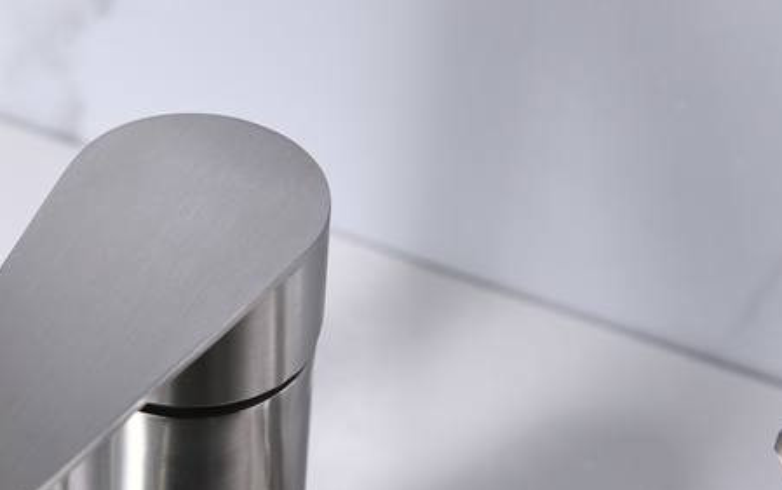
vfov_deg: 10.3
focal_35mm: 127
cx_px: 221
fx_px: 2708
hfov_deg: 16.4
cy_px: 294
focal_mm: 70
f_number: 10
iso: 100
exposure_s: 1/100
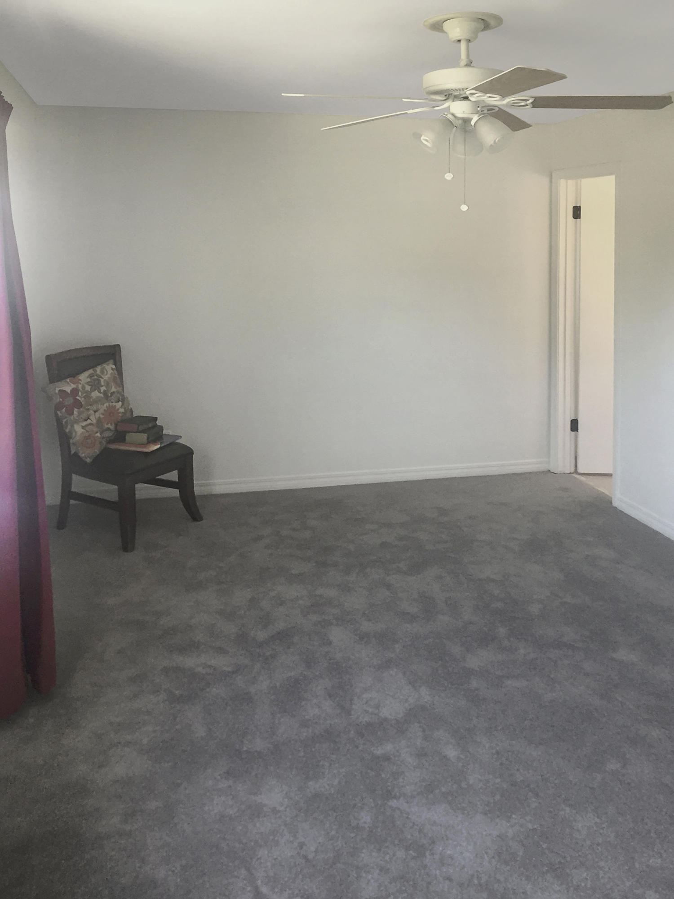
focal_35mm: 29
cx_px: 337
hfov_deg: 48.2
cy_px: 450
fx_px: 753
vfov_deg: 61.7
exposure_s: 1/30
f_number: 2.2
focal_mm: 4.15
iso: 50
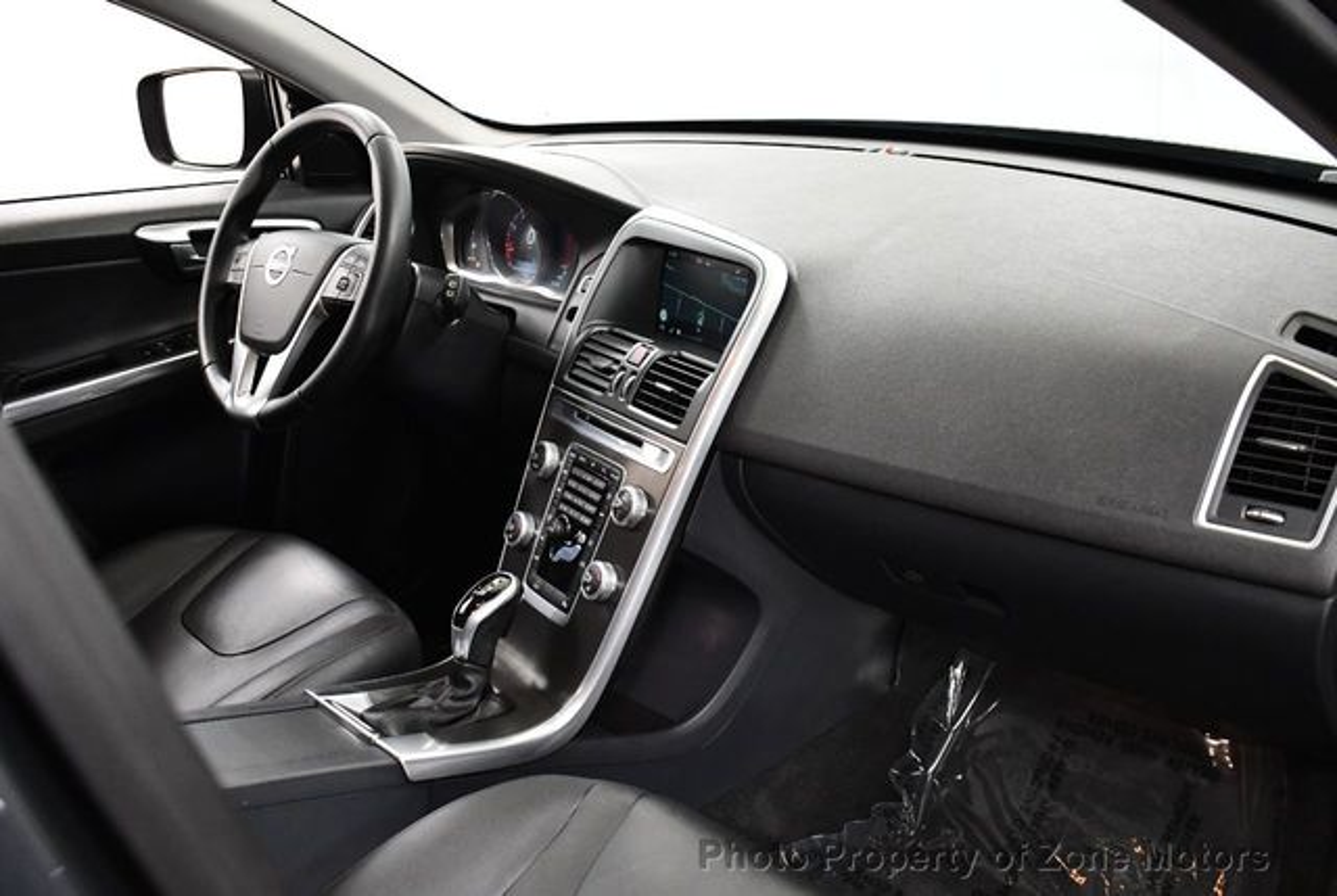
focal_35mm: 36
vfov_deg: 37.0
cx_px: 668
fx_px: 1339
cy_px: 448
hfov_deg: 53.1
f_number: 3.5
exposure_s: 1/125
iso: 3200
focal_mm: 18
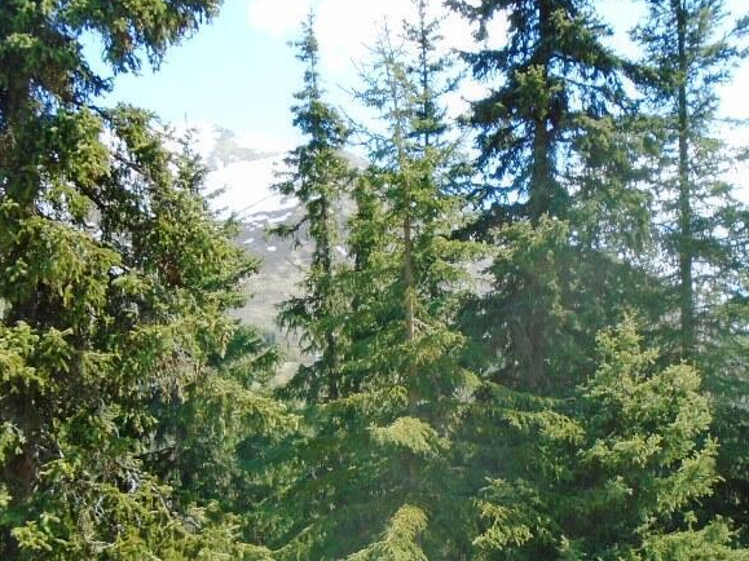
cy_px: 438
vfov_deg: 30.8
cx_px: 472
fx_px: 995
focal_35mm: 46
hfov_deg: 40.9
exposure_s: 1/320
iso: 100
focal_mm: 4.6
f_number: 3.2
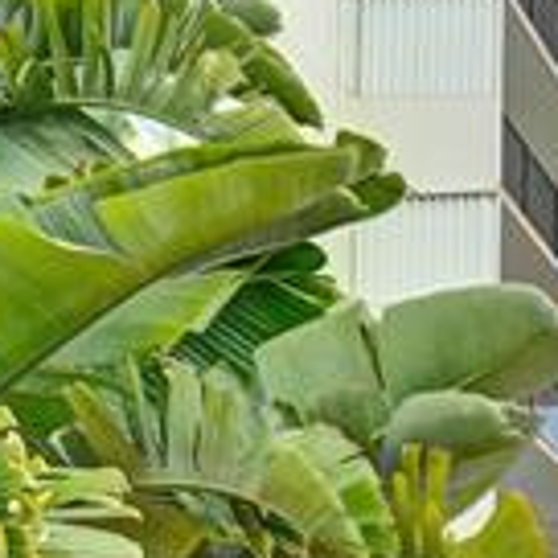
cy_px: 1073
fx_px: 1459
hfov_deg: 15.8
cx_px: 1190
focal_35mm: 80
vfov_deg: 16.9
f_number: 4
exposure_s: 1/8000
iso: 800
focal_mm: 16
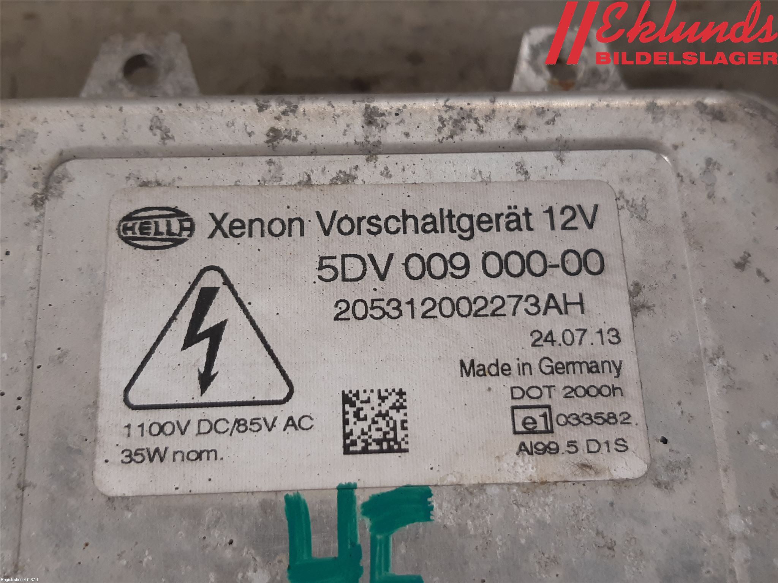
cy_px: 292
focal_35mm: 26
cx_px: 389
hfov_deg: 67.3
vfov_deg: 53.1
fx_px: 584
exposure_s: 1/50
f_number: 1.7
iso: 80
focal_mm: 3.93
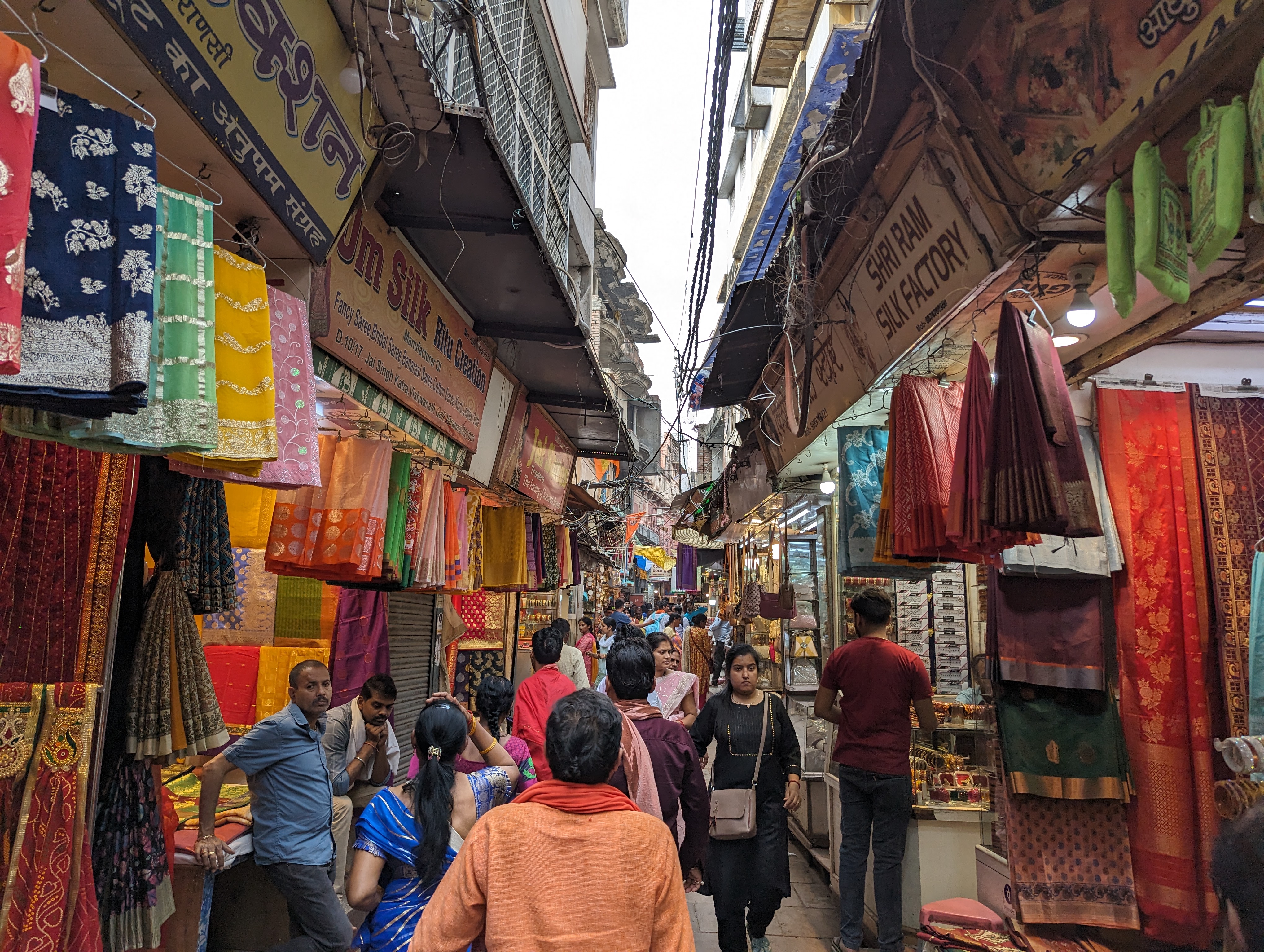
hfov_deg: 71.5
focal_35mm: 24
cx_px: 632
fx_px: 878
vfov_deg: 56.9
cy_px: 476
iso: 40
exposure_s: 1/410
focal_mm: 6.81
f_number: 1.85
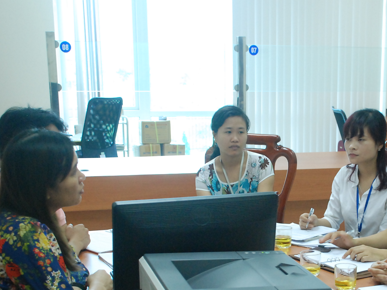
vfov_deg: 20.7
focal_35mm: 70
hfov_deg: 27.2
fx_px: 783
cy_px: 239
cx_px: 311
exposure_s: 1/50
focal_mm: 24
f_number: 4
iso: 1000
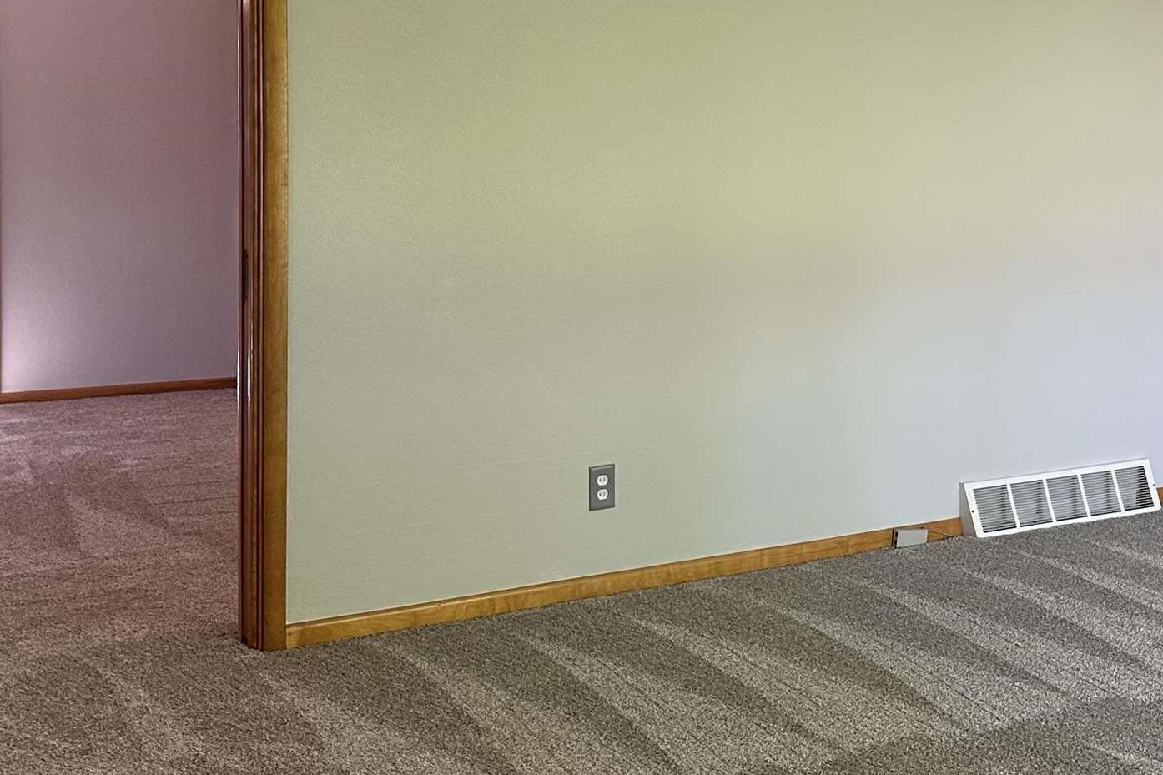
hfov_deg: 34.9
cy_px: 220
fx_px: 1776
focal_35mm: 55
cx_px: 959
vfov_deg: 24.4
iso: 125
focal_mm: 6.86
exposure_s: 1/60
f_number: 1.78
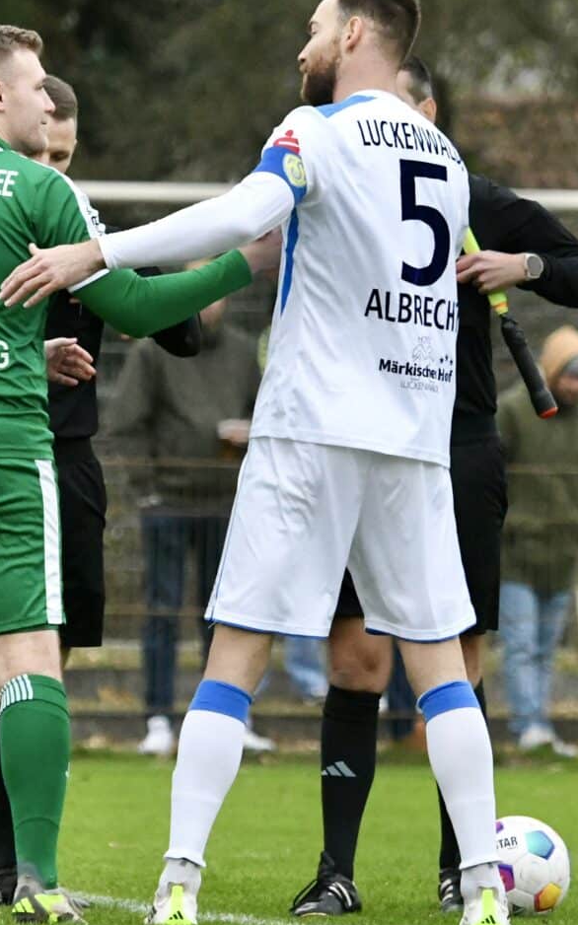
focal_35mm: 534
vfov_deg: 3.9
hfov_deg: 2.5
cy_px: 497
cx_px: 121
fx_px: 13463
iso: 8000
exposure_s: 1/1600
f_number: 5.3
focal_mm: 240
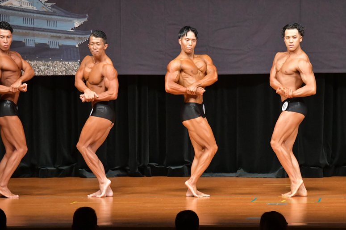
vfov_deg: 5.4
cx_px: 173
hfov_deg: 8.1
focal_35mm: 255
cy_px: 115
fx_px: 2450
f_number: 5.6
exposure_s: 1/400
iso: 8000
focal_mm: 170
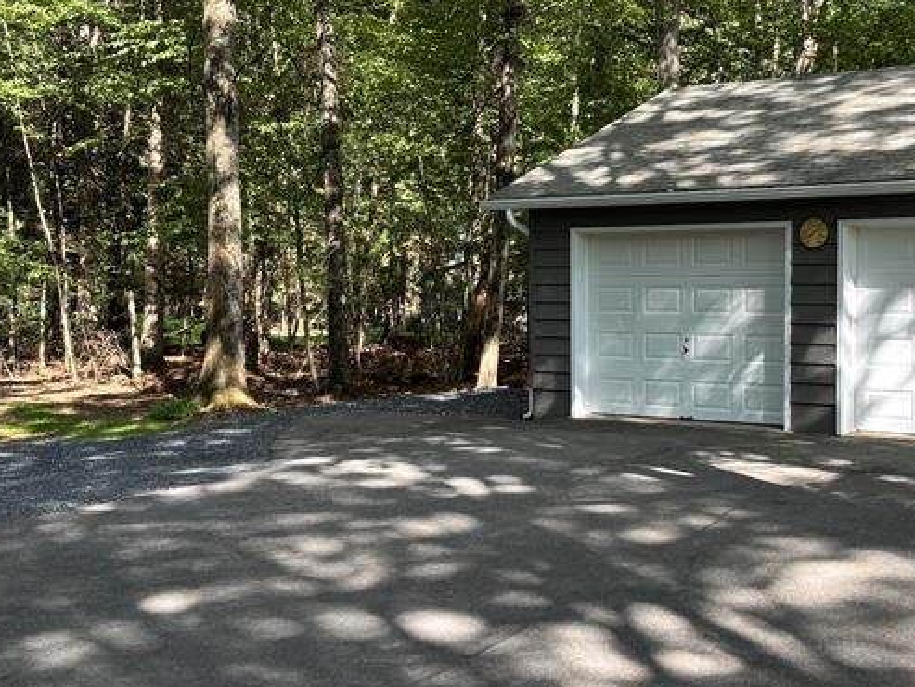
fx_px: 1428
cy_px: 342
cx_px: 601
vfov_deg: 27.0
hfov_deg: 35.2
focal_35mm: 54
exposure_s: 1/206
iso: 40
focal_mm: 5.96
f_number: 1.6
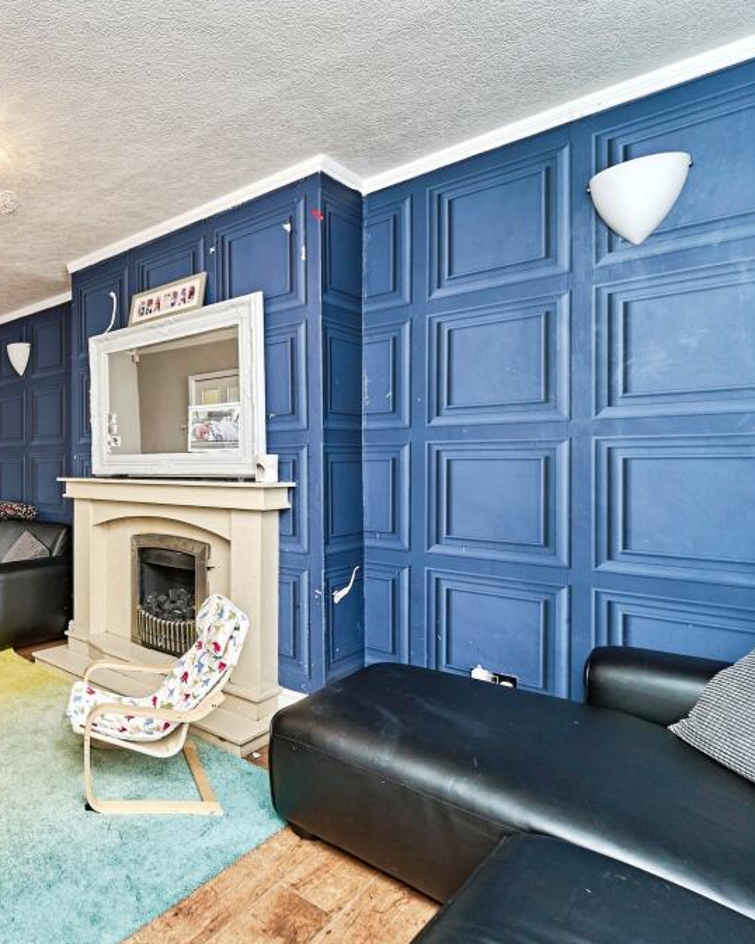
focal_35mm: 20
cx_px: 53
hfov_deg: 56.9
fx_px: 559
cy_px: 469
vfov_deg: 80.4
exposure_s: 1/30
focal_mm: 14
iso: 400
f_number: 8
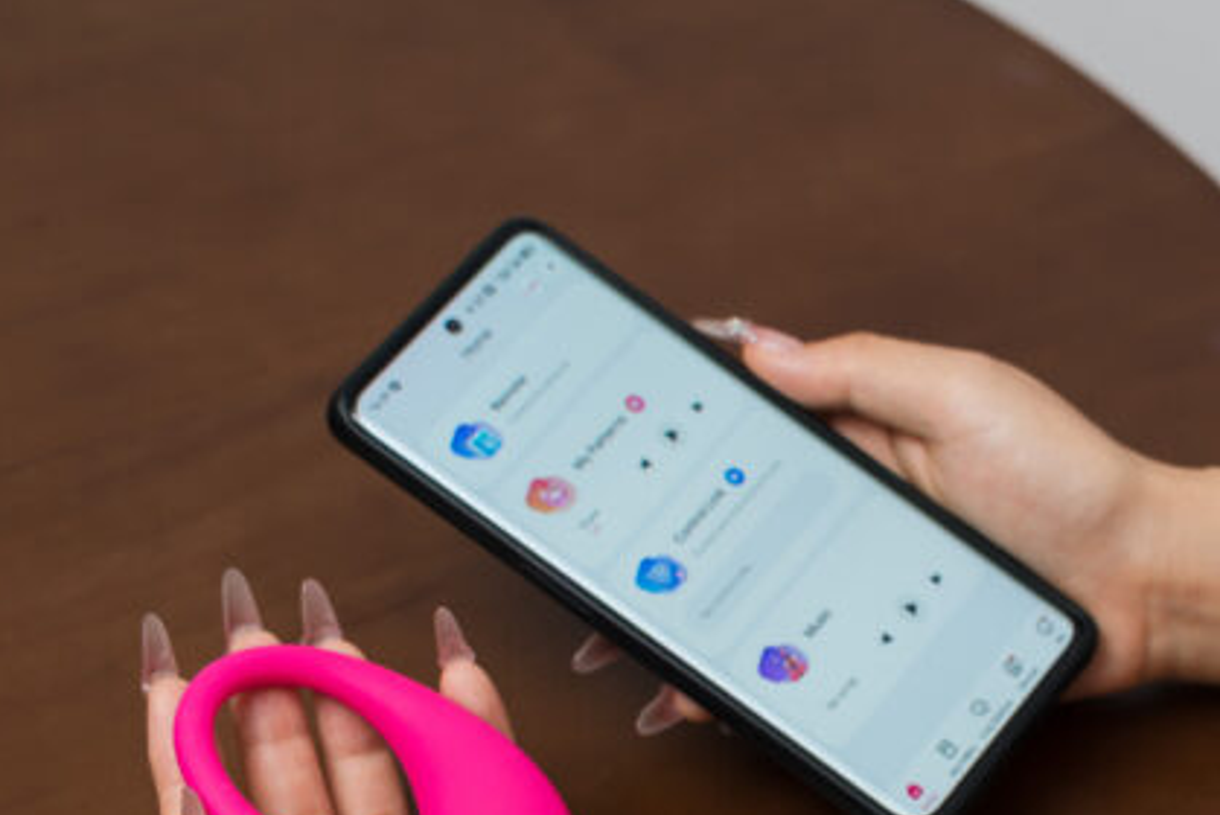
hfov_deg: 16.0
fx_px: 4307
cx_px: 920
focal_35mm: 127
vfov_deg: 10.8
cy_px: 685
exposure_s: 1/60
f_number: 4
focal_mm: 52
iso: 200
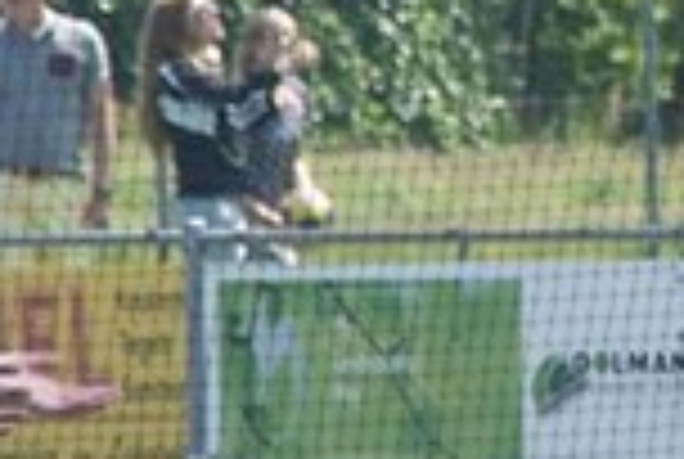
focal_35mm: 1209
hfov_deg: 1.7
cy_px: -173
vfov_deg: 1.1
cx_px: 1130
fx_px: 23016
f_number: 6.3
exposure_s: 1/200
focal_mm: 120
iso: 100
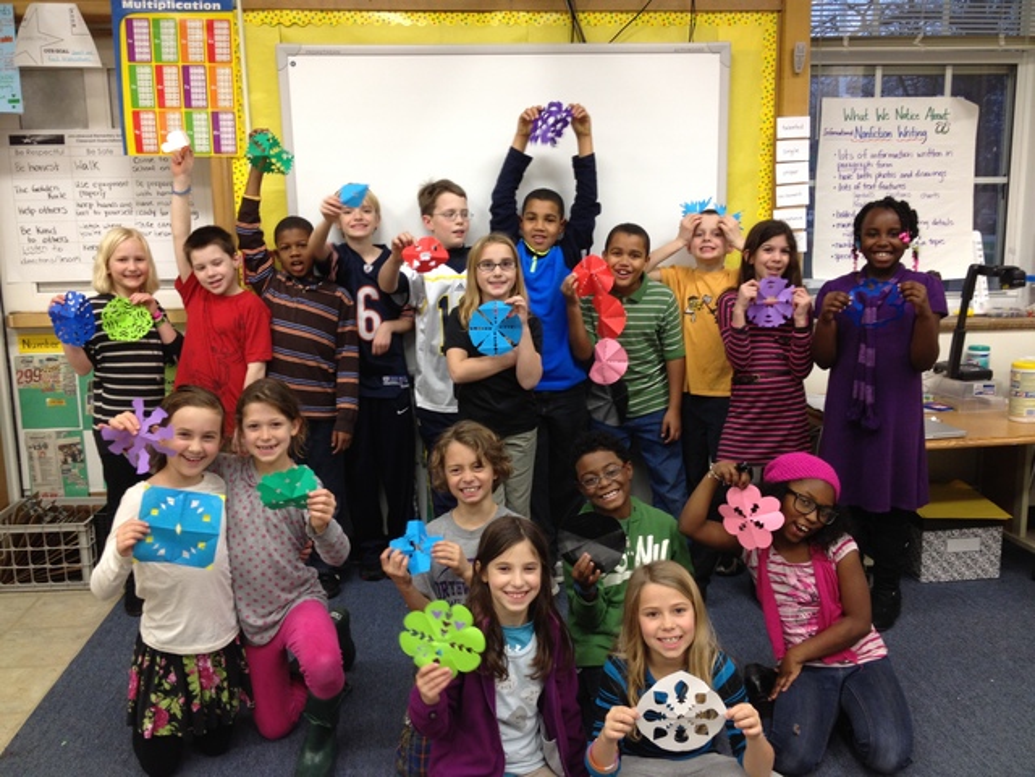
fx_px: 1046
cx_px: 518
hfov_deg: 52.6
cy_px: 388
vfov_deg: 40.7
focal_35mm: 35
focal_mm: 4.28
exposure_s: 1/20
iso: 100
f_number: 2.4
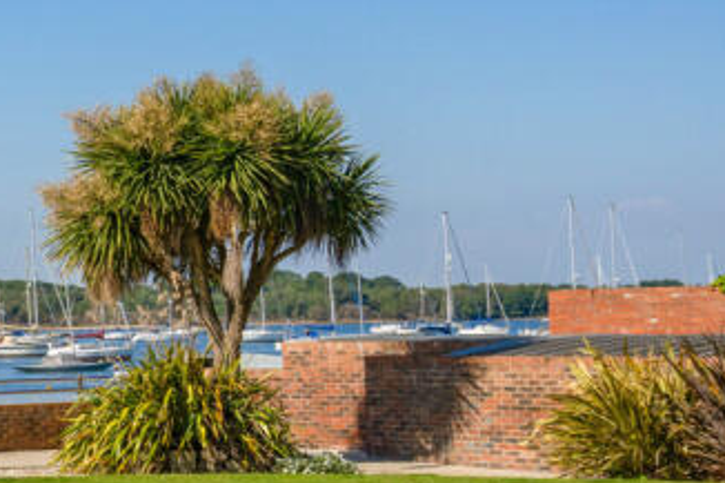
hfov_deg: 16.8
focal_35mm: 110
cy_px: 277
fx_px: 2214
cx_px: -385
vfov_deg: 12.4
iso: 400
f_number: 11
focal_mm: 35
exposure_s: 1/800
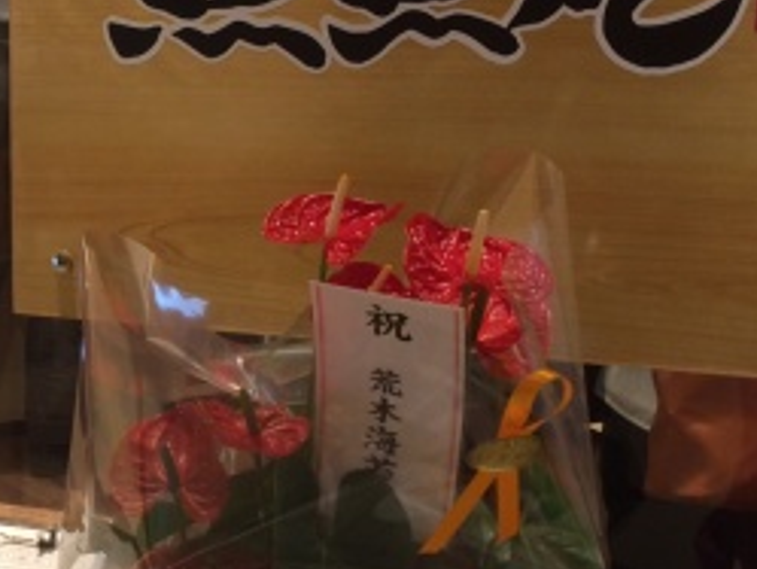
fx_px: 1685
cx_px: -3
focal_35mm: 77
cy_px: 292
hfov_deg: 24.2
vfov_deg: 19.2
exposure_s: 1/30
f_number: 2.2
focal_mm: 4.12
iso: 50
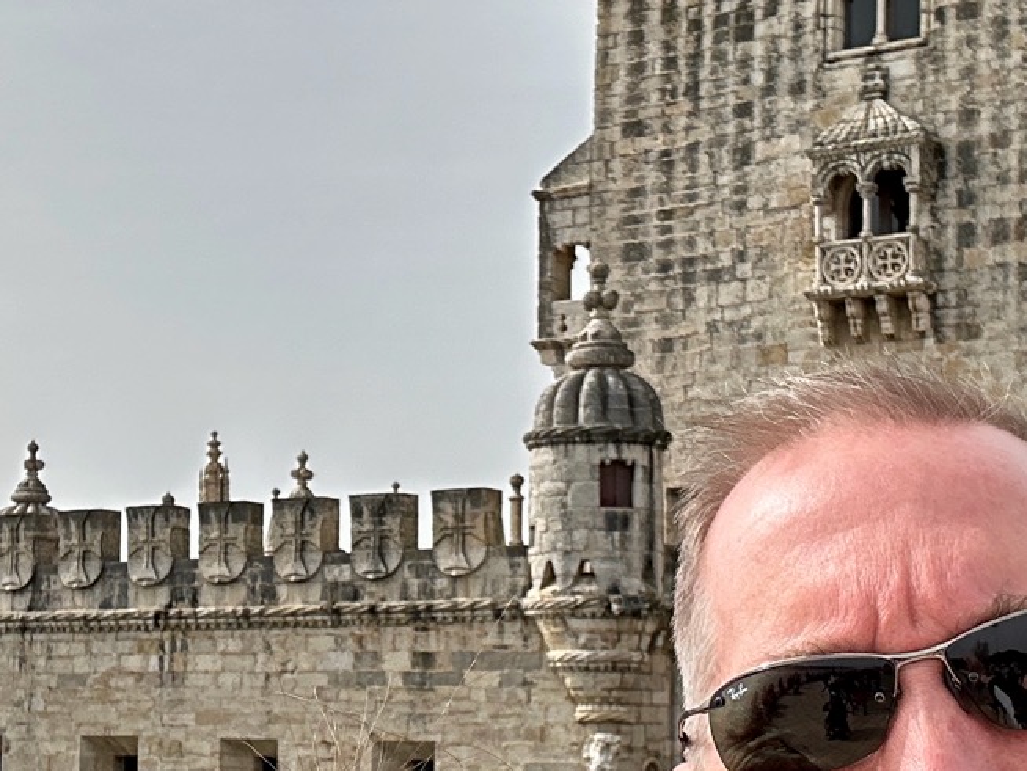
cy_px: 528
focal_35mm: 72
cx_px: 377
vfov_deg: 20.4
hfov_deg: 26.9
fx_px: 2137
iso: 25
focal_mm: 2.69
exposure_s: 1/1541
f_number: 1.9
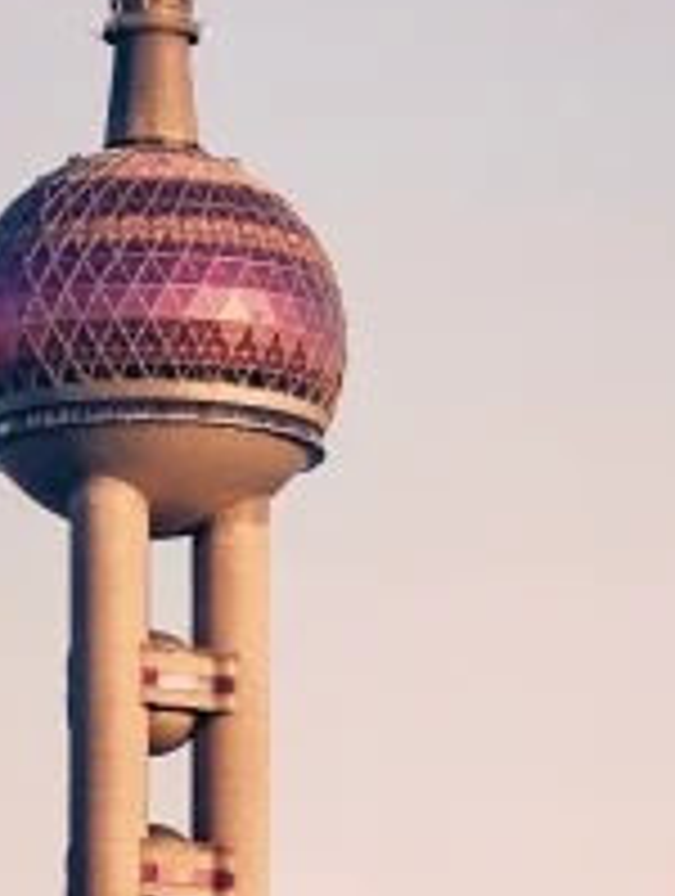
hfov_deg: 4.0
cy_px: 1027
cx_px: 576
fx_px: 9719
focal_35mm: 375
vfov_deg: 5.3
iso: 160
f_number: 8
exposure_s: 1/125
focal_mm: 48
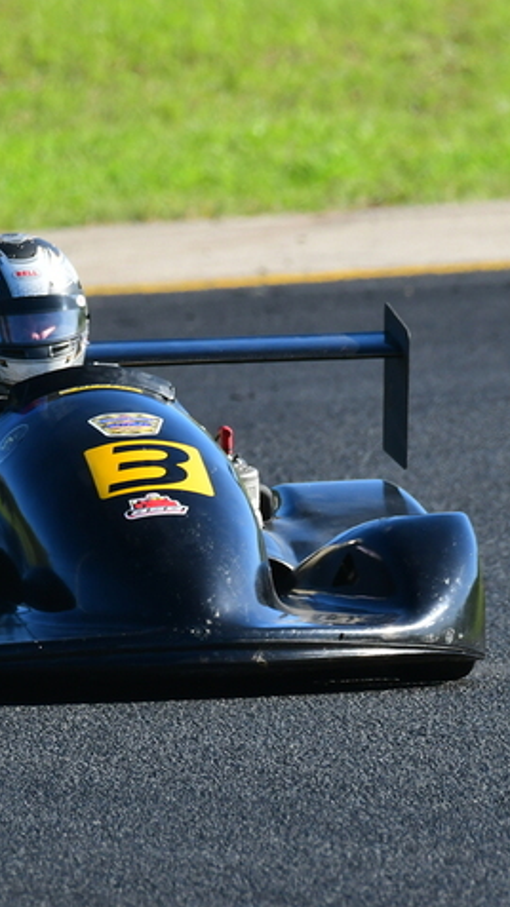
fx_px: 31714
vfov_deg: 1.6
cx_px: 181
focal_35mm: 1318
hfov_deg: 0.9
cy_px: 434
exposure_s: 1/640
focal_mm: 500
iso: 640
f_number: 10
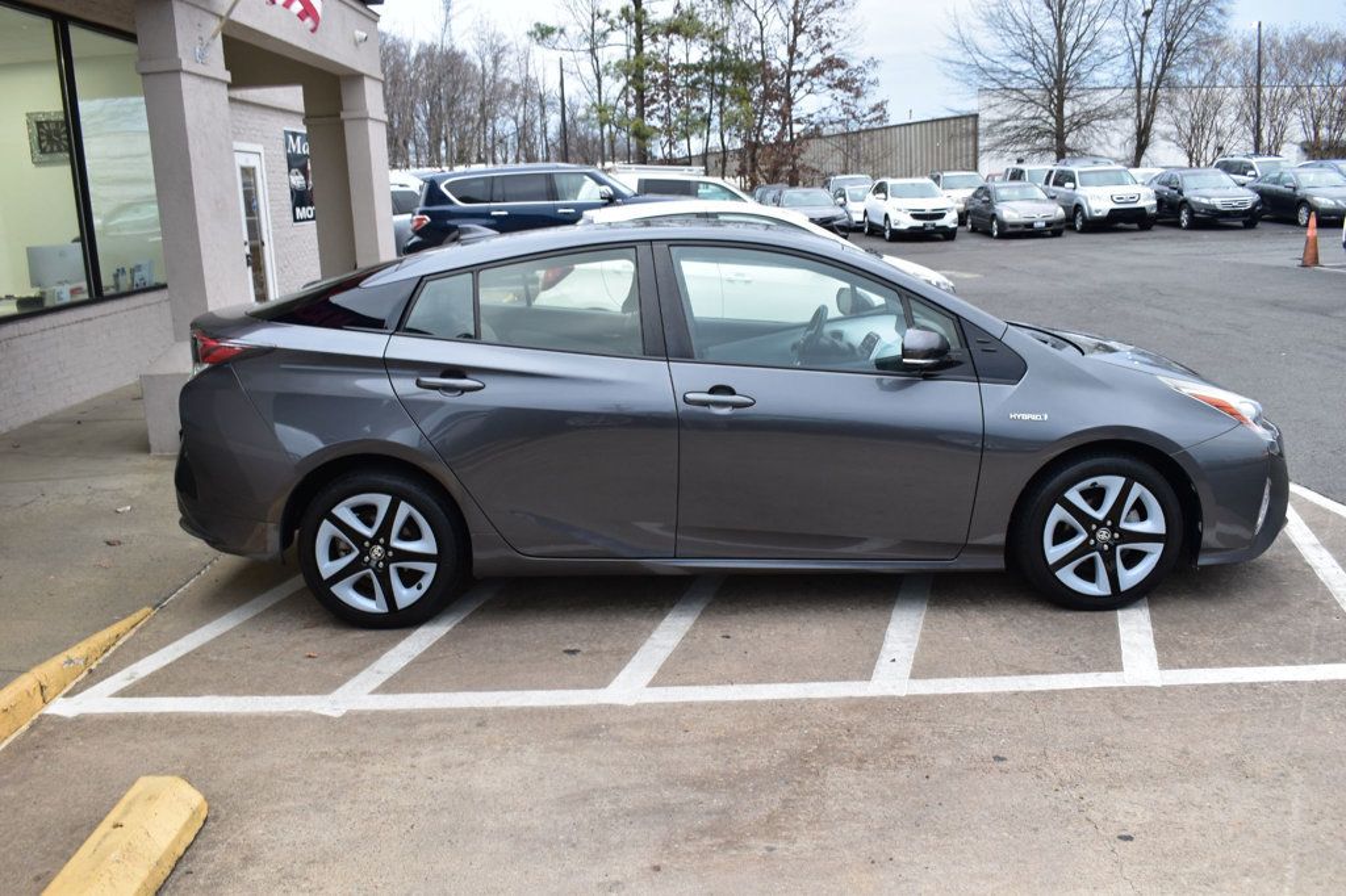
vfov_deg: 41.7
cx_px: 673
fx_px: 1177
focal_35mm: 32
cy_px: 448
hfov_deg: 59.5
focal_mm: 21
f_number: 7.1
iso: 400
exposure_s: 1/30
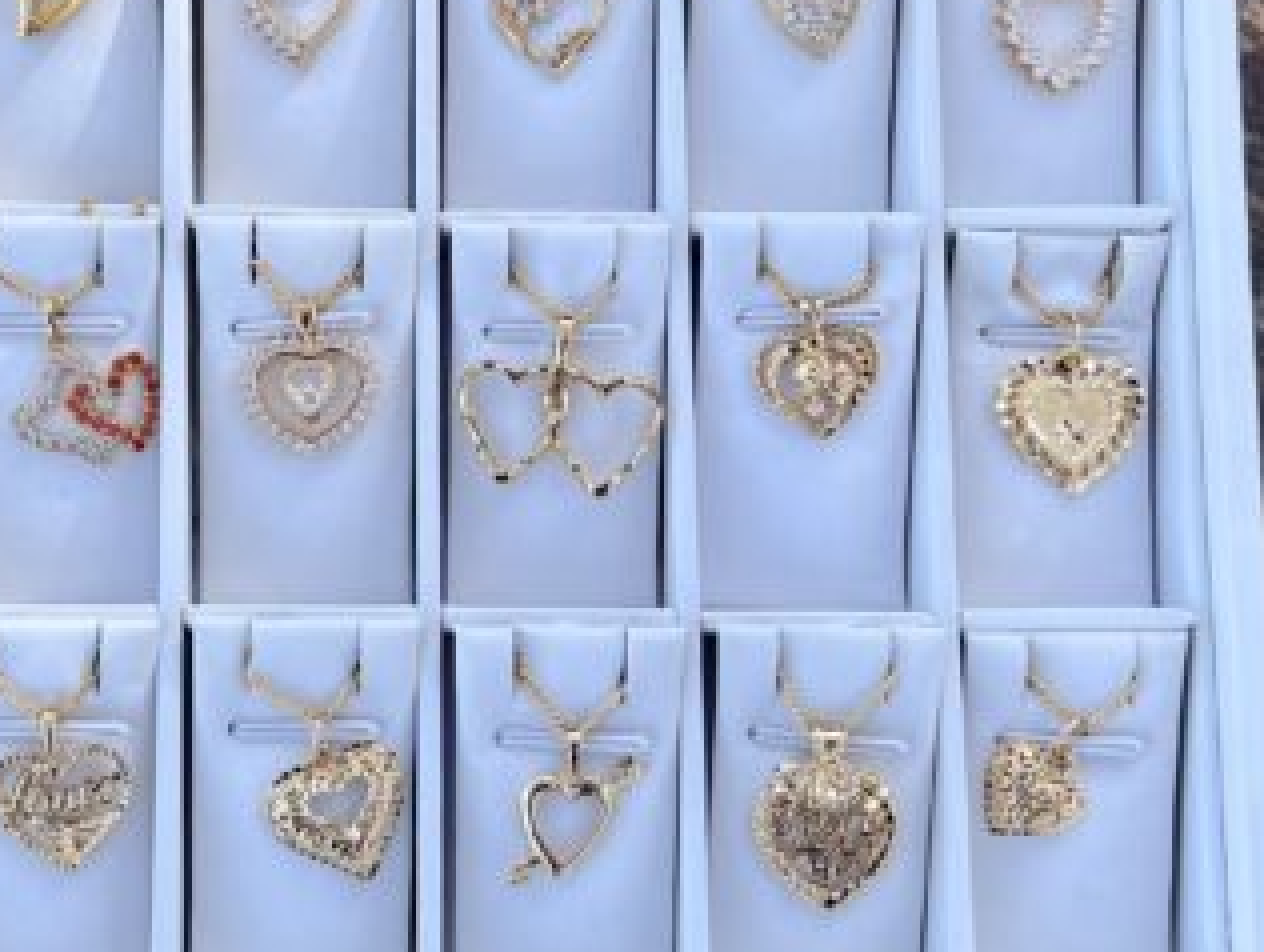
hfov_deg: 49.1
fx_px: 1353
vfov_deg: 38.7
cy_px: 424
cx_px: 404
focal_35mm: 37
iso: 50
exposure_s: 1/1183
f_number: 1.5
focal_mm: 5.7
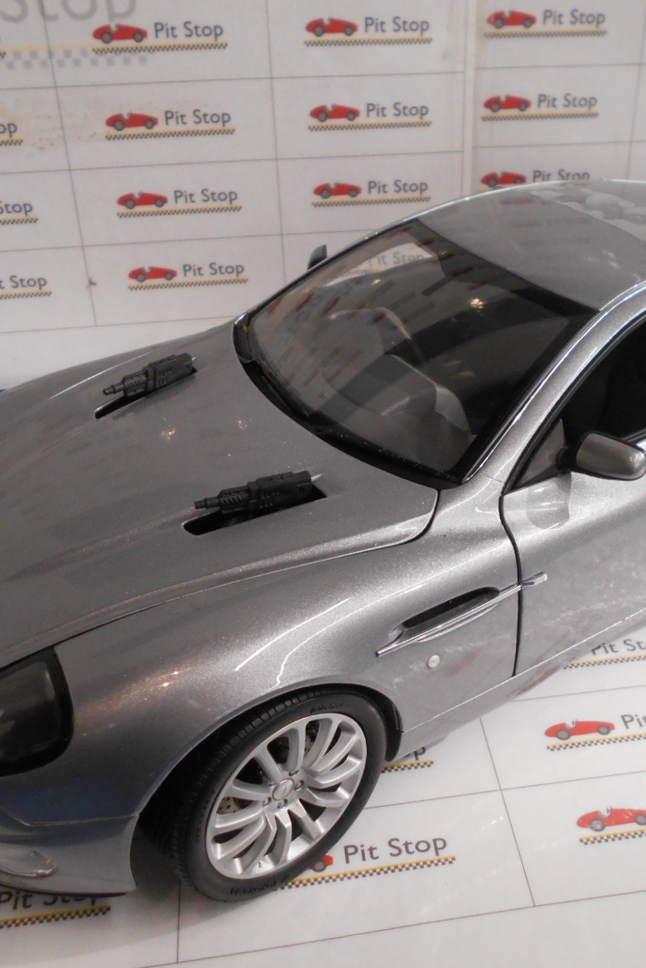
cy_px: 489
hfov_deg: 35.6
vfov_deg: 51.9
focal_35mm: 37
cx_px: 431
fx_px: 995
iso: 280
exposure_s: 1/30
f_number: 3.2
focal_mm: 4.6
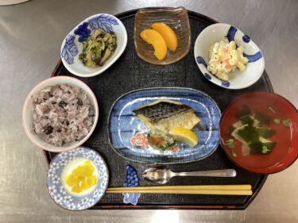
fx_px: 267
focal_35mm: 31
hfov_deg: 58.4
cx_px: 149
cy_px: 112
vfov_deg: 45.4
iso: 200
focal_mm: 3.3
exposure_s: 1/60
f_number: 2.4
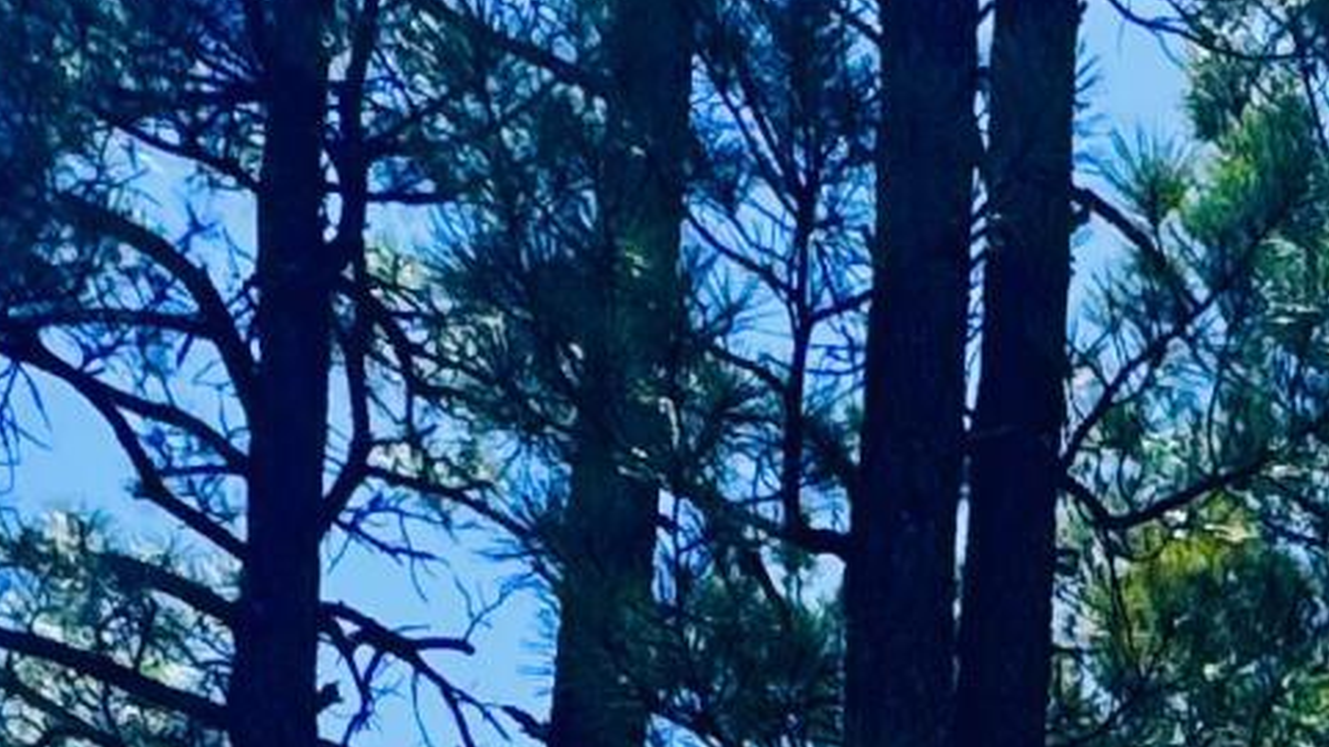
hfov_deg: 20.5
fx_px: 3347
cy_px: 2508
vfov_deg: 9.1
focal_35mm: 95
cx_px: 1718
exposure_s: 1/707
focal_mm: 2.22
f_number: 2.2
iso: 40
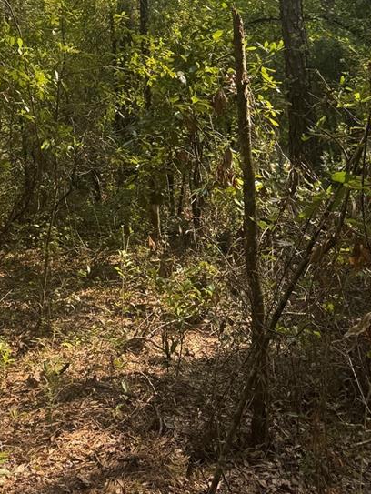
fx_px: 756
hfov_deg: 27.5
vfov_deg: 32.6
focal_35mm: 53
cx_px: 147
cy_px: -22
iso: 80
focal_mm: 6.76
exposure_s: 1/756
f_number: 1.78
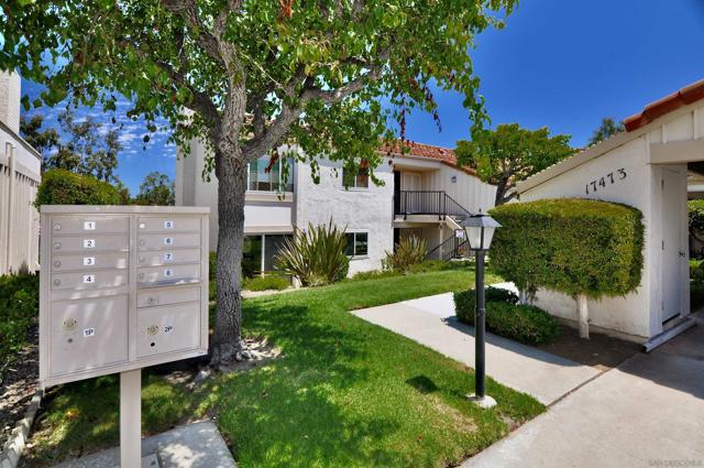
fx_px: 322
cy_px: 234
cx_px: 352
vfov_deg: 71.9
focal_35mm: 16
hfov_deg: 95.1
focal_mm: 11
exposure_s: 1/200
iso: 200
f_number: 7.1
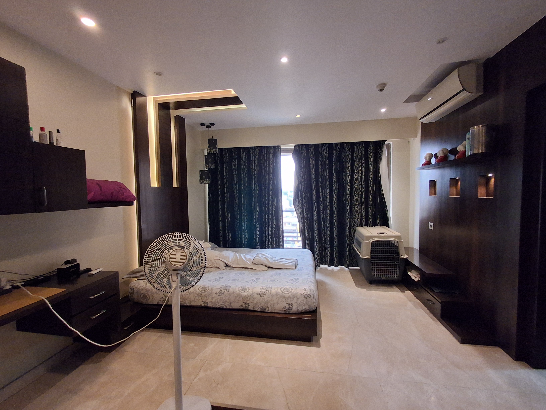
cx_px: 273
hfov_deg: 94.5
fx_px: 252
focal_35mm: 16
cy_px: 205
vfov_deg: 78.1
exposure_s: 1/50
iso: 400
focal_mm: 1.64
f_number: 2.2
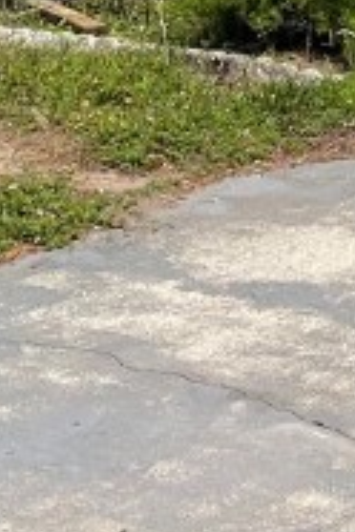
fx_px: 2115
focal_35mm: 143
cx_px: 570
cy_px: -409
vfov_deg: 13.1
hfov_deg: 9.3
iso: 32
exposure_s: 1/5376
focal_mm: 5.1
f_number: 1.6
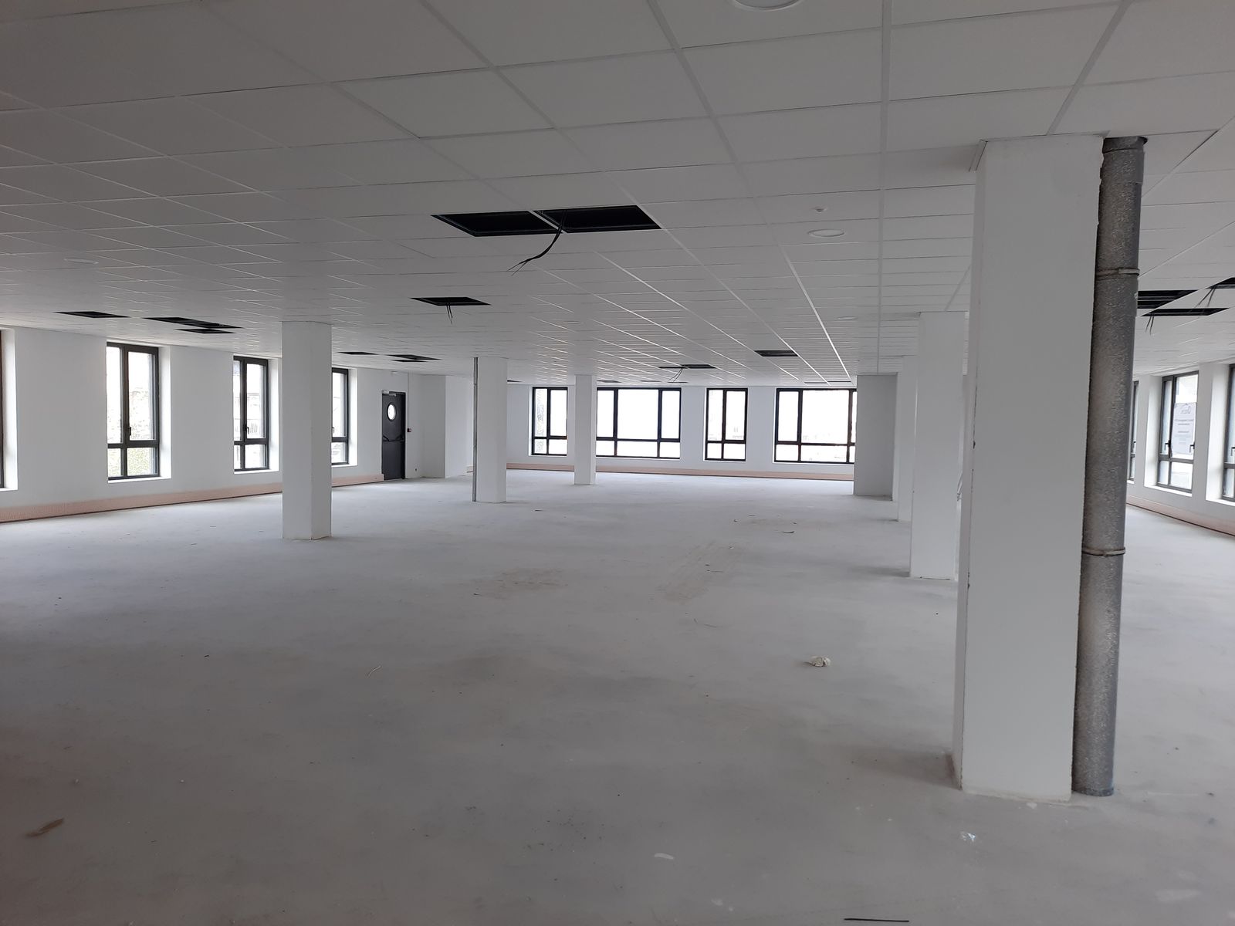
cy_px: 463
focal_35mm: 25
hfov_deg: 69.4
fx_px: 892
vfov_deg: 54.9
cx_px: 618
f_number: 2
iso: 50
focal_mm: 4.6
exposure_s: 1/100
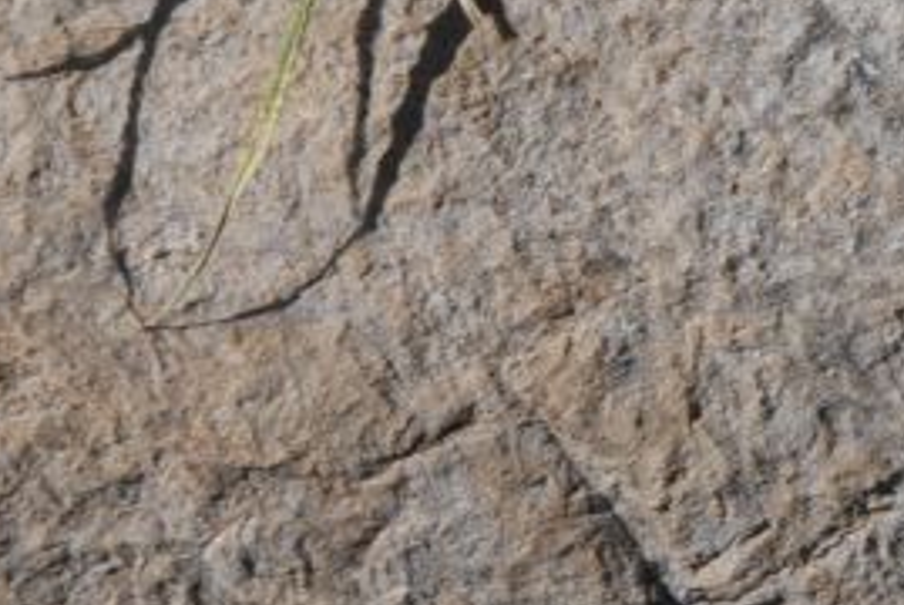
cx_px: 2033
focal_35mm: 338
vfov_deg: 4.1
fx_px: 8497
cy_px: -15
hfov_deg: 5.9
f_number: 16
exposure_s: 1/125
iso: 160
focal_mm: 70
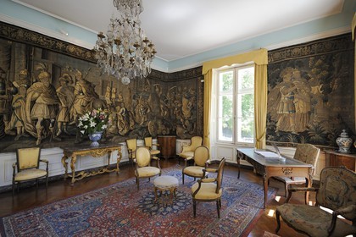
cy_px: 118
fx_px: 168
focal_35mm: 17
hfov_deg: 93.3
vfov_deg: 70.4
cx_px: 178
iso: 400
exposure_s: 1/60
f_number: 4.5
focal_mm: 17
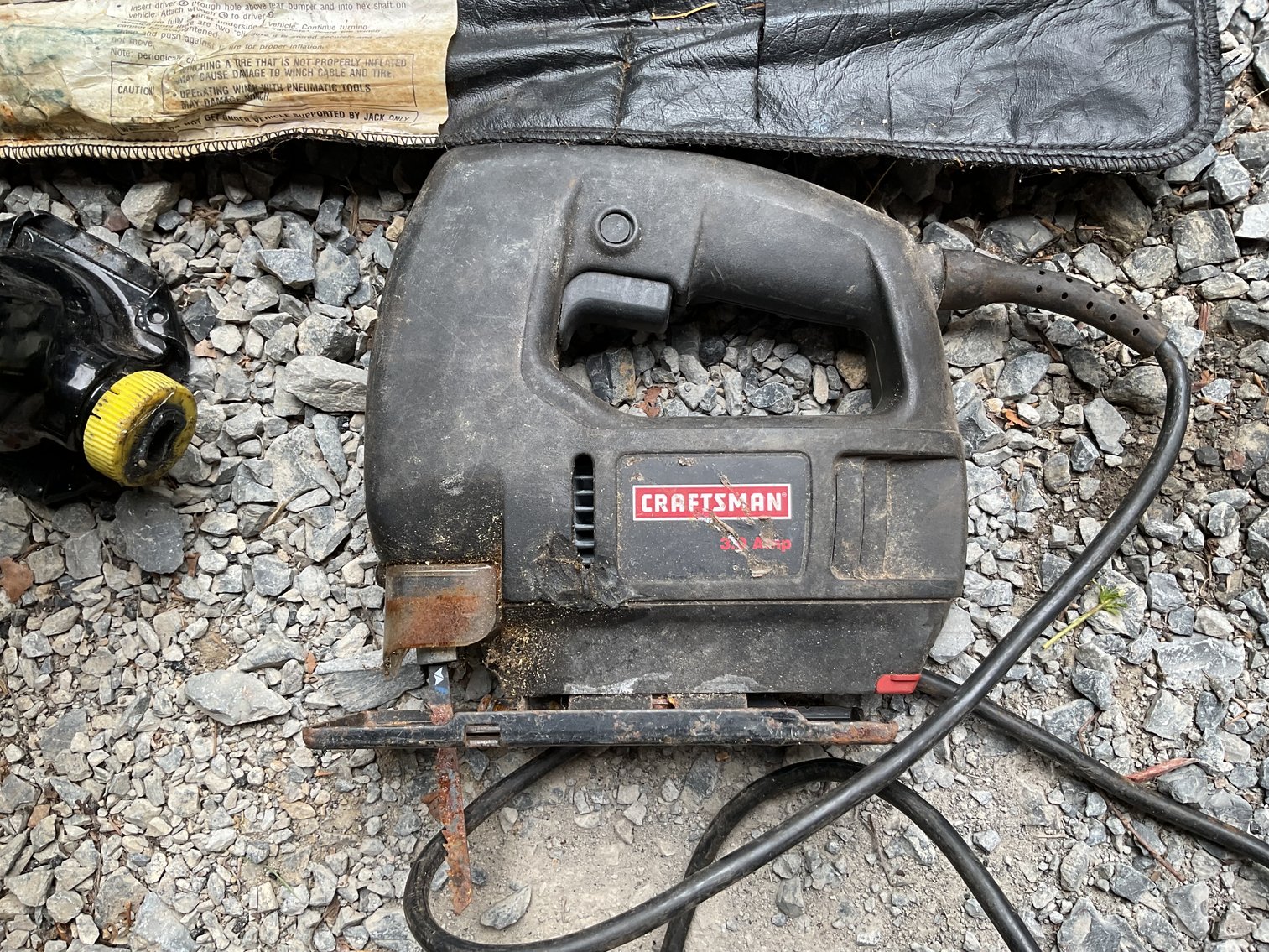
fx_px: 1063
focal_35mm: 29
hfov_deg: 61.7
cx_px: 634
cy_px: 476
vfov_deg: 48.2
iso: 25
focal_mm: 3
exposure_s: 1/120
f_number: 1.8
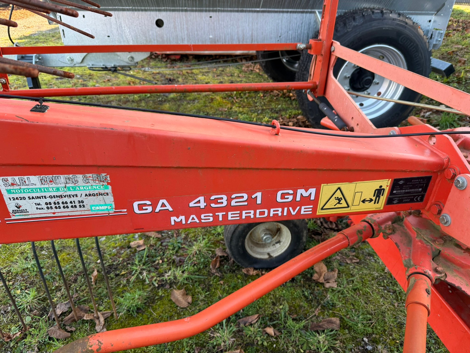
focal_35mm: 24
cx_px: 235
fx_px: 326
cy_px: 176
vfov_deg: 56.8
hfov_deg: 71.6
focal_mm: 6.76
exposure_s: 1/189
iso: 80
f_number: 1.78
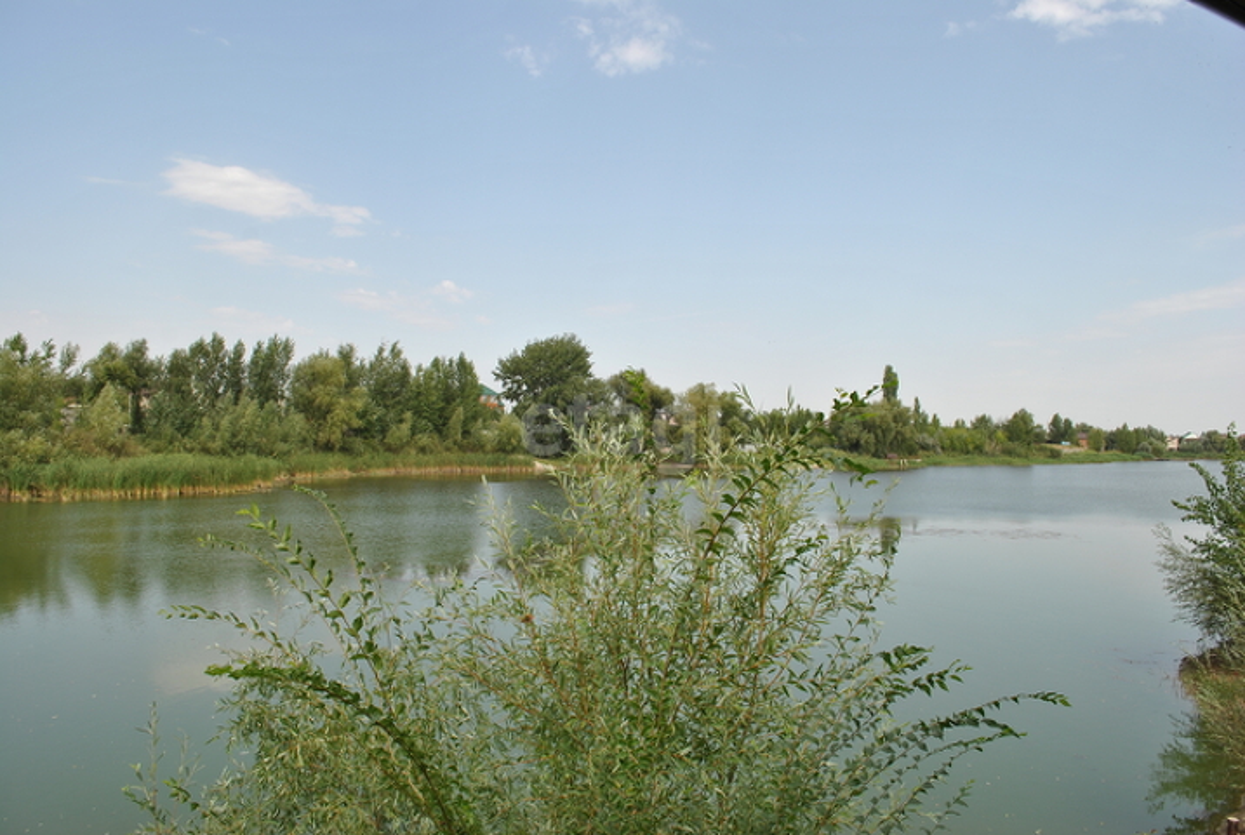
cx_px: 622
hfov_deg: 67.3
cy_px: 418
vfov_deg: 48.1
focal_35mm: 27
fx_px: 935
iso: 100
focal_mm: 18
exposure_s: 1/250
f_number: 8
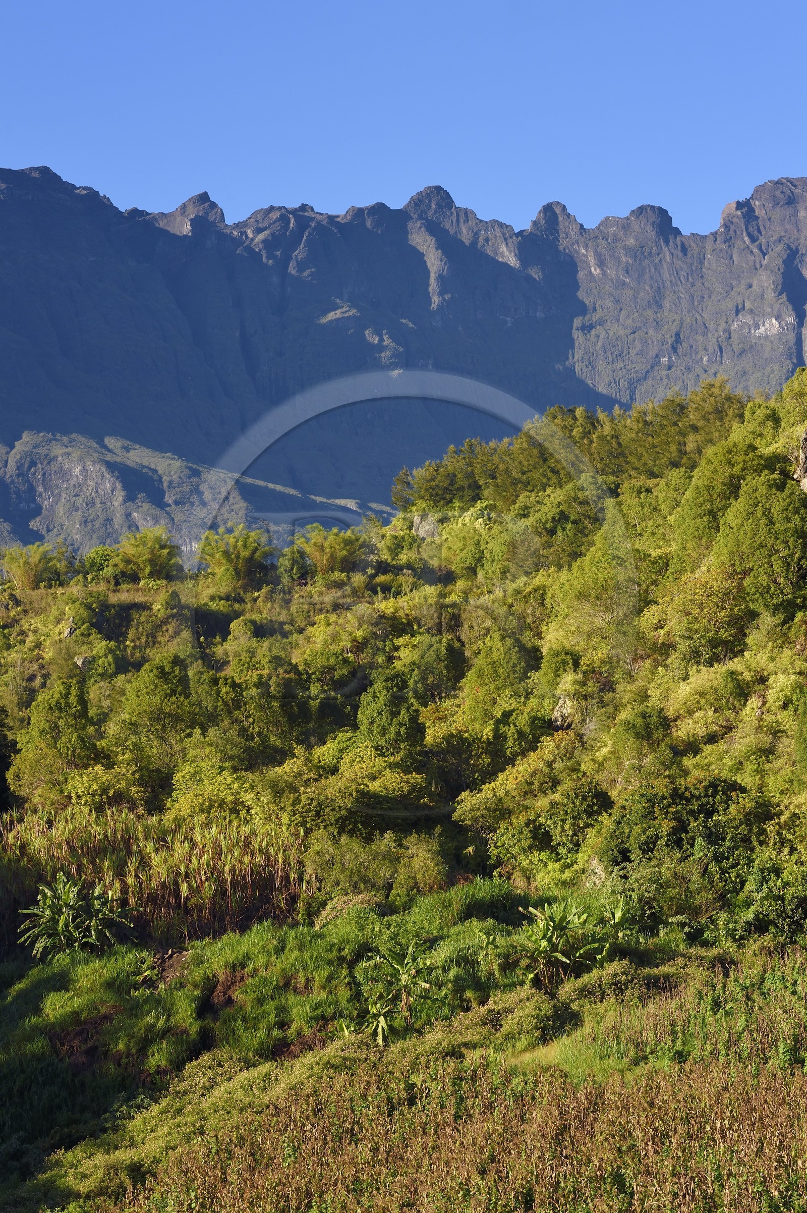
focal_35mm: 116
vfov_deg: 17.7
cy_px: 606
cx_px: 404
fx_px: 3905
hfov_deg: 11.8
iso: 200
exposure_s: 1/250
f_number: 9
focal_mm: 116
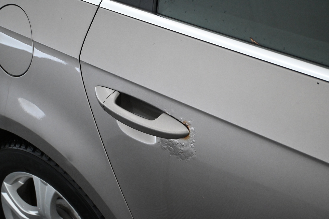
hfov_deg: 40.5
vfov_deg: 27.7
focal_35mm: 49
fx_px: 445
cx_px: 164
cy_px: 110
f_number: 5
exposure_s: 1/100
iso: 3200
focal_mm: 32.5
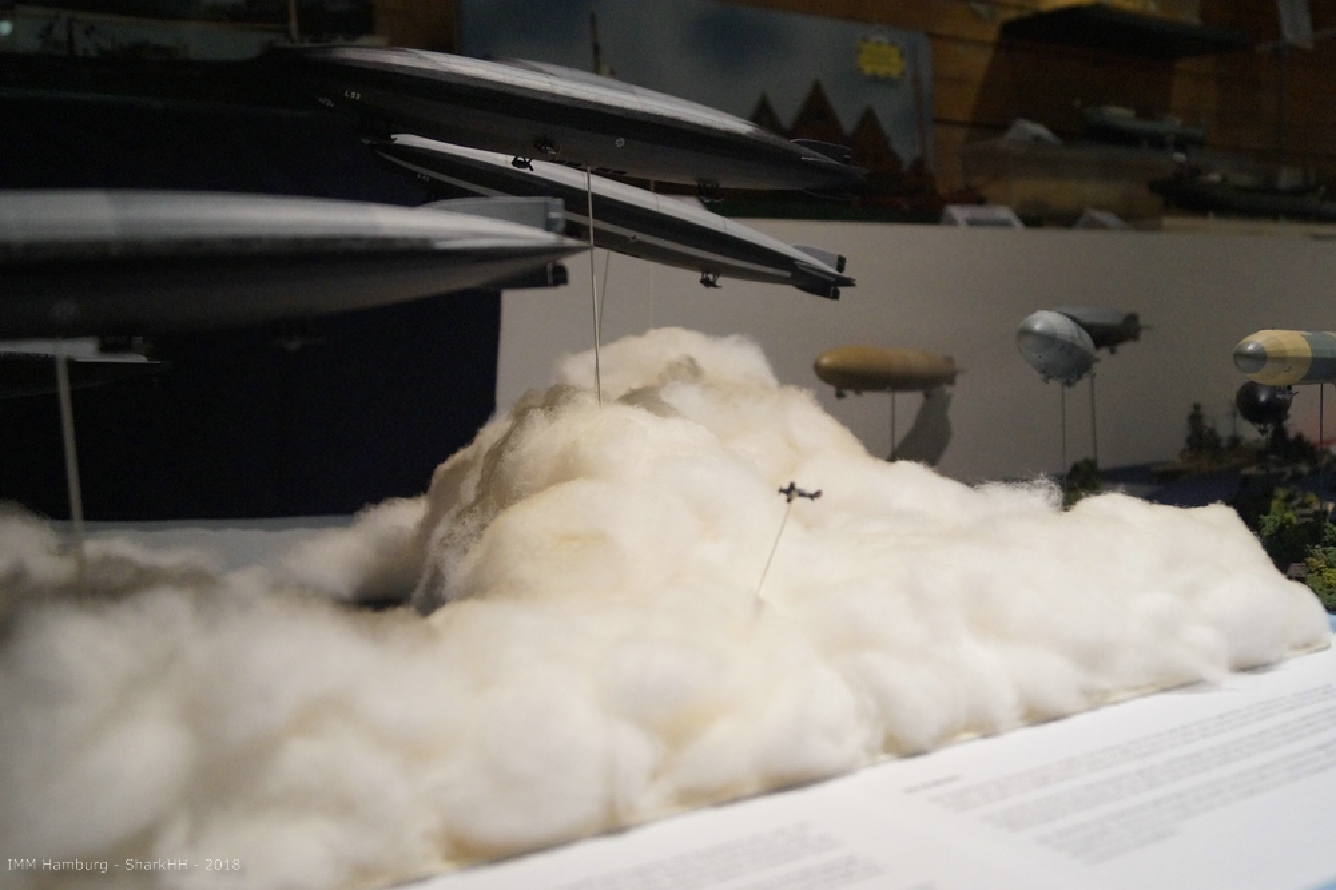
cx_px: 668
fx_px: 1224
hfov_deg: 57.2
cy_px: 445
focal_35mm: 33
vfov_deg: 39.9
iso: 2500
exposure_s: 1/160
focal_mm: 22
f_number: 4
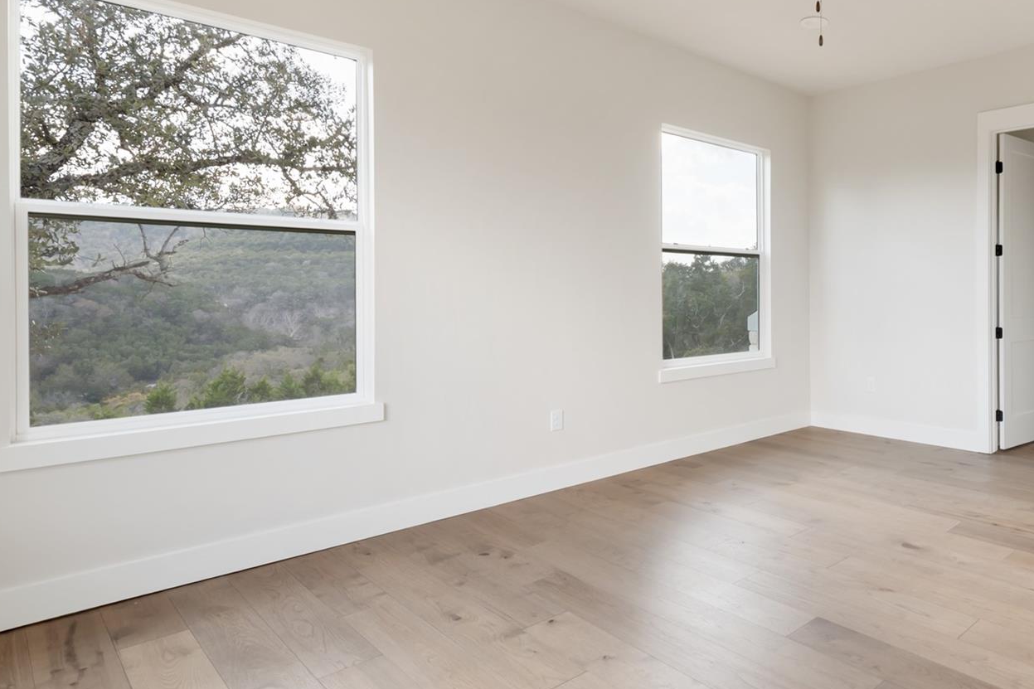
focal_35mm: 23
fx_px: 660
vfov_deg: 55.0
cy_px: 304
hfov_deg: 70.6
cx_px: 784
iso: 400
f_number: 8
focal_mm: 14
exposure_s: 1/10
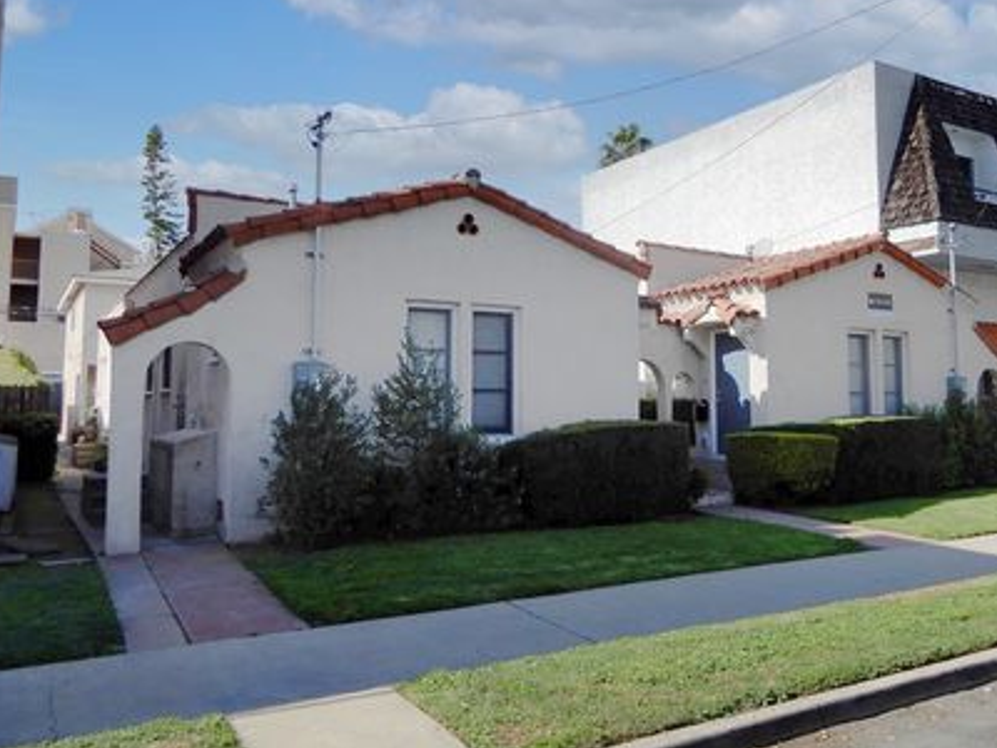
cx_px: 601
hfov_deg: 59.4
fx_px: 864
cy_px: 320
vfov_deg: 46.7
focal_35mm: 30
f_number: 3.4
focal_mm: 4.3
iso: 80
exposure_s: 1/1000
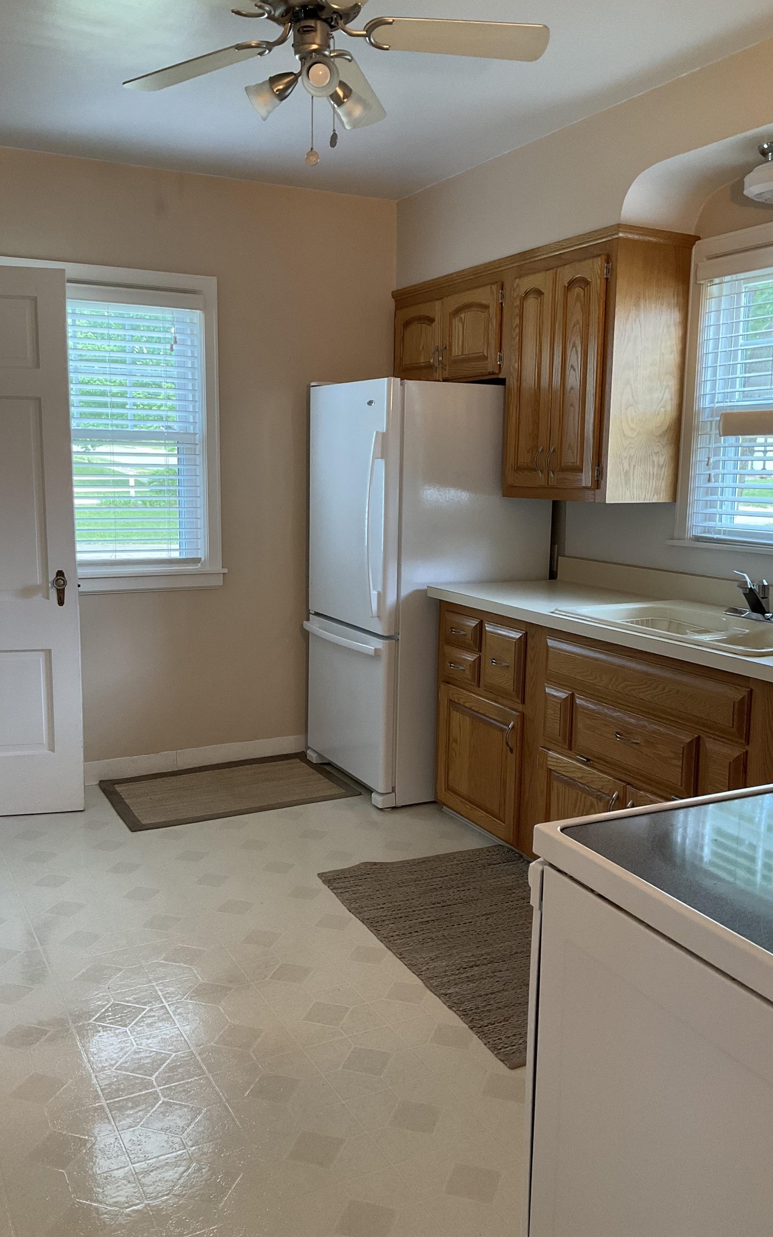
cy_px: 614
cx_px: 385
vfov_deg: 61.2
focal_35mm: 31
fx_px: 1045
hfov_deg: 40.6
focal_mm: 3
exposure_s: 1/60
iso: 100
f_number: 1.8
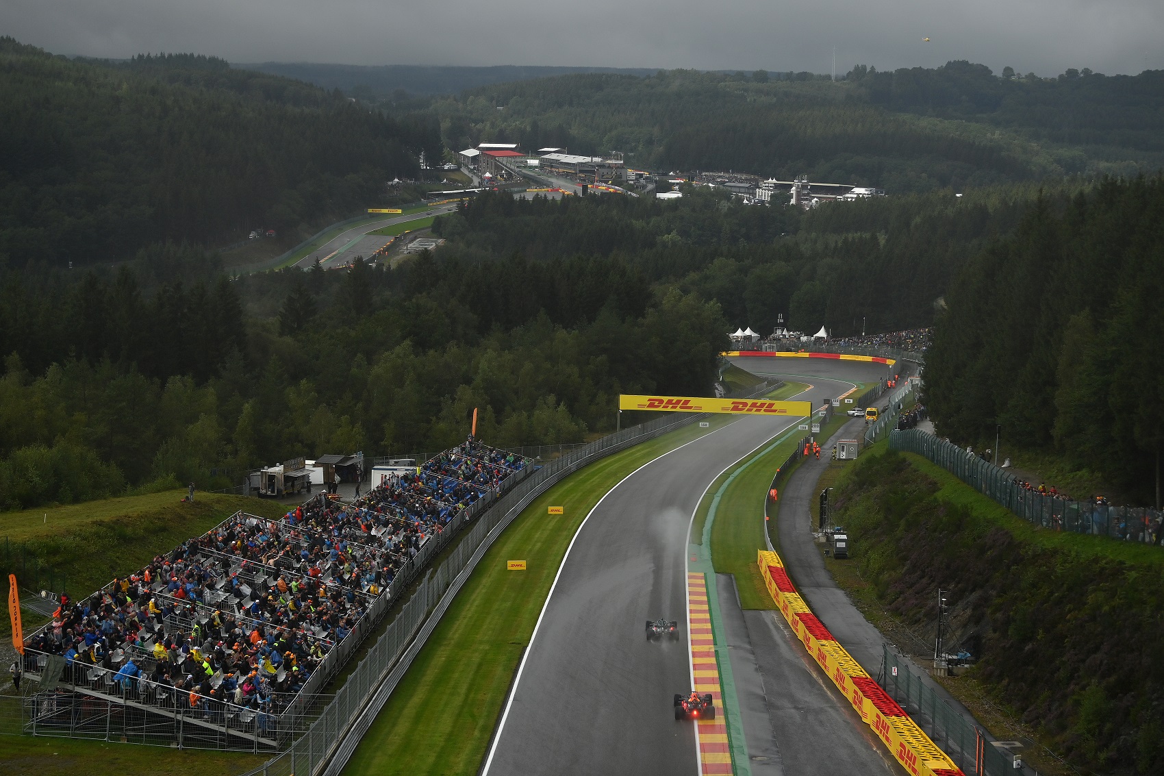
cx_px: 582
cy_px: 388
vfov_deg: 19.5
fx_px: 2263
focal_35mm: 70
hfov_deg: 28.8
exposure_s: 1/5000
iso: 160
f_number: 4
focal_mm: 70
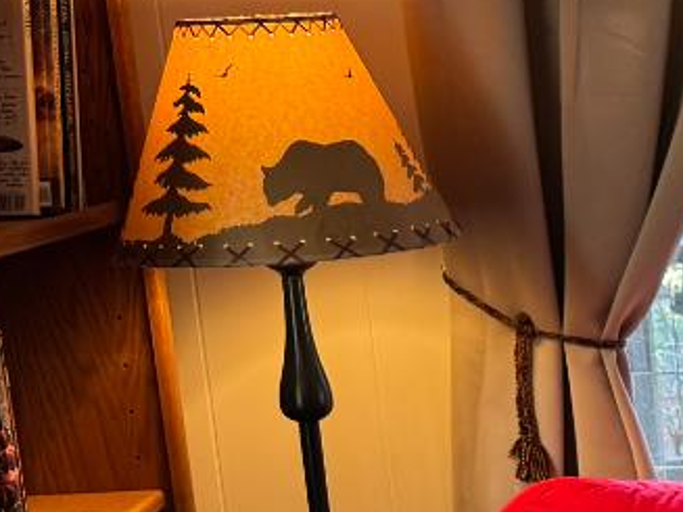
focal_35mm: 110
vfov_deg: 13.2
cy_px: 559
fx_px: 2170
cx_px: 1339
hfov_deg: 14.9
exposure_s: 1/60
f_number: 1.78
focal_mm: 6.76
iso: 125
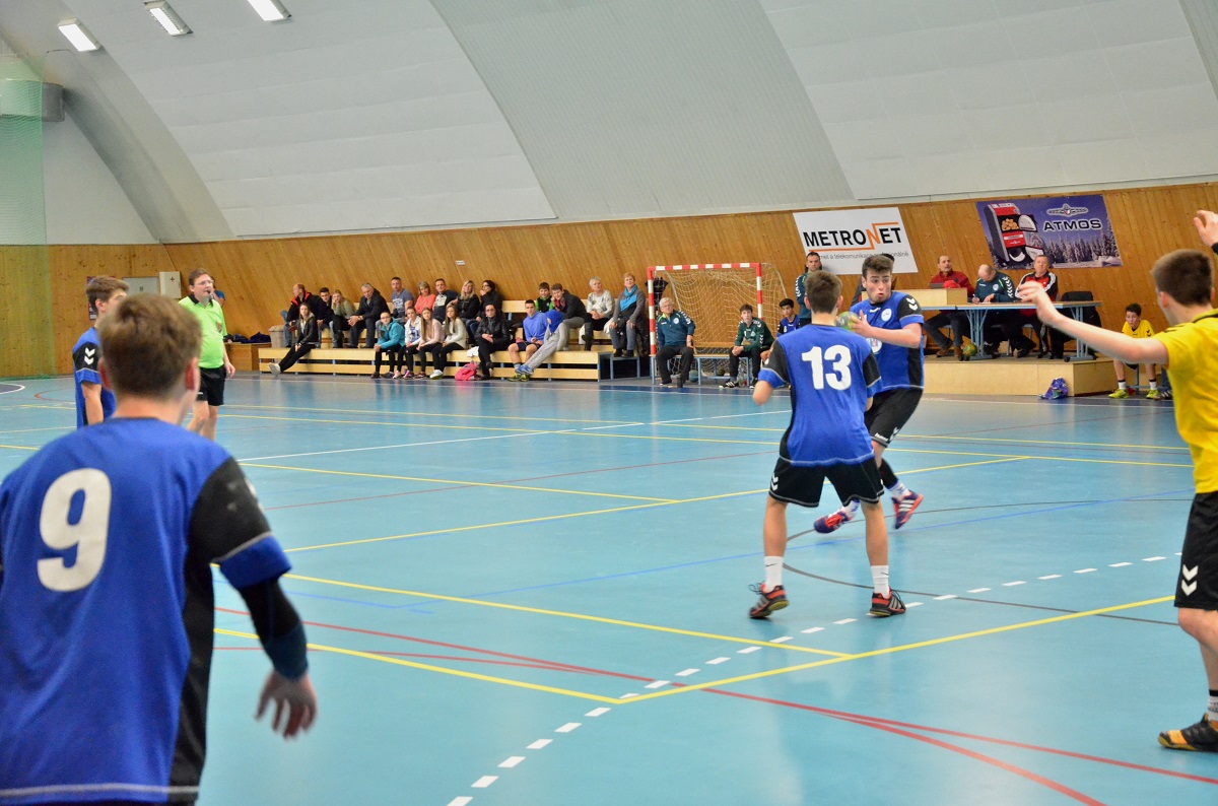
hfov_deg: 29.9
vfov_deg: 20.1
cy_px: 403
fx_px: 2278
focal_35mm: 68
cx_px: 609
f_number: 5.6
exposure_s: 1/125
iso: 5000
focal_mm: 45
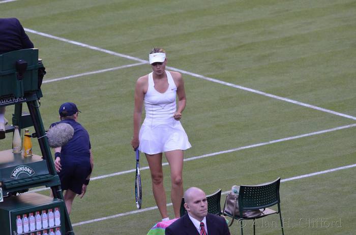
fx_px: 3995
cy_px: 118
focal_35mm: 405
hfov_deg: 5.1
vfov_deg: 3.4
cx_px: 178
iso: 2000
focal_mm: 270
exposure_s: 1/640
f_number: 5.3
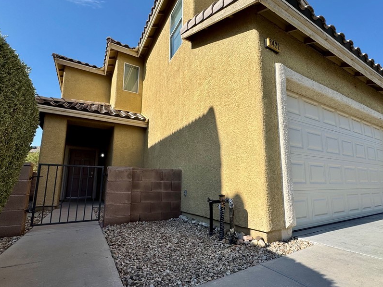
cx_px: 210
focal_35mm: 18
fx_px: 199
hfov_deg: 87.5
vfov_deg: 71.5
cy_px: 153
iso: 50
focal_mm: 2.22
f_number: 2.2
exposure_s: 1/2083
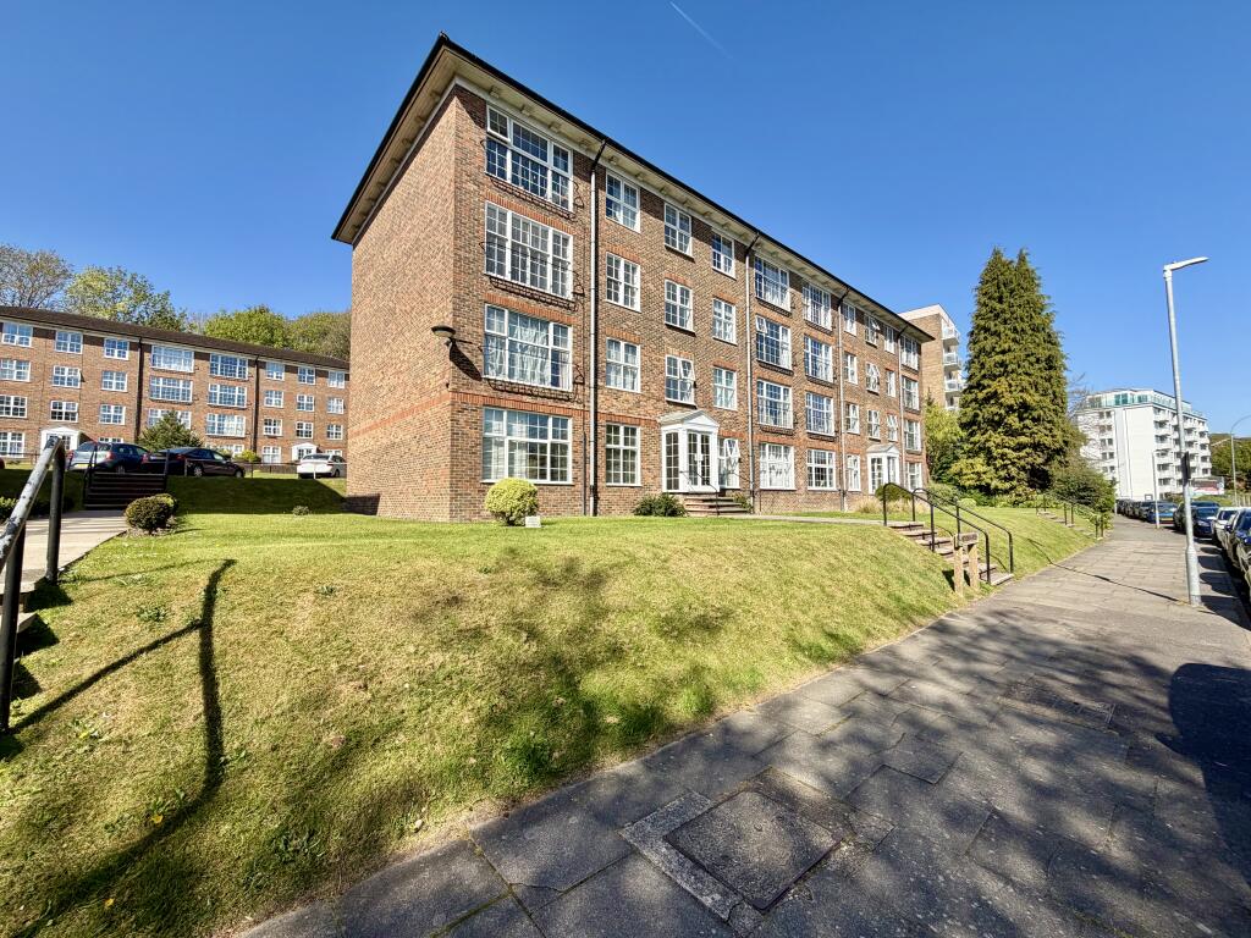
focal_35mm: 14
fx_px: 506
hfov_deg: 102.1
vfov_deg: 85.7
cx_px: 626
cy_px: 469
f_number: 2.2
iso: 25
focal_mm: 2.22
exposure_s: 1/770
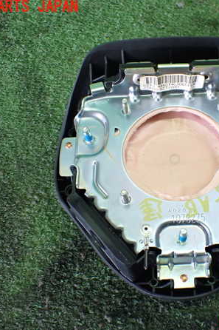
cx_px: 165
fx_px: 384
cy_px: 164
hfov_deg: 31.3
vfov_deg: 46.4
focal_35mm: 42
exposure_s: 1/100
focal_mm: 5.4
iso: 800
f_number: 2.3
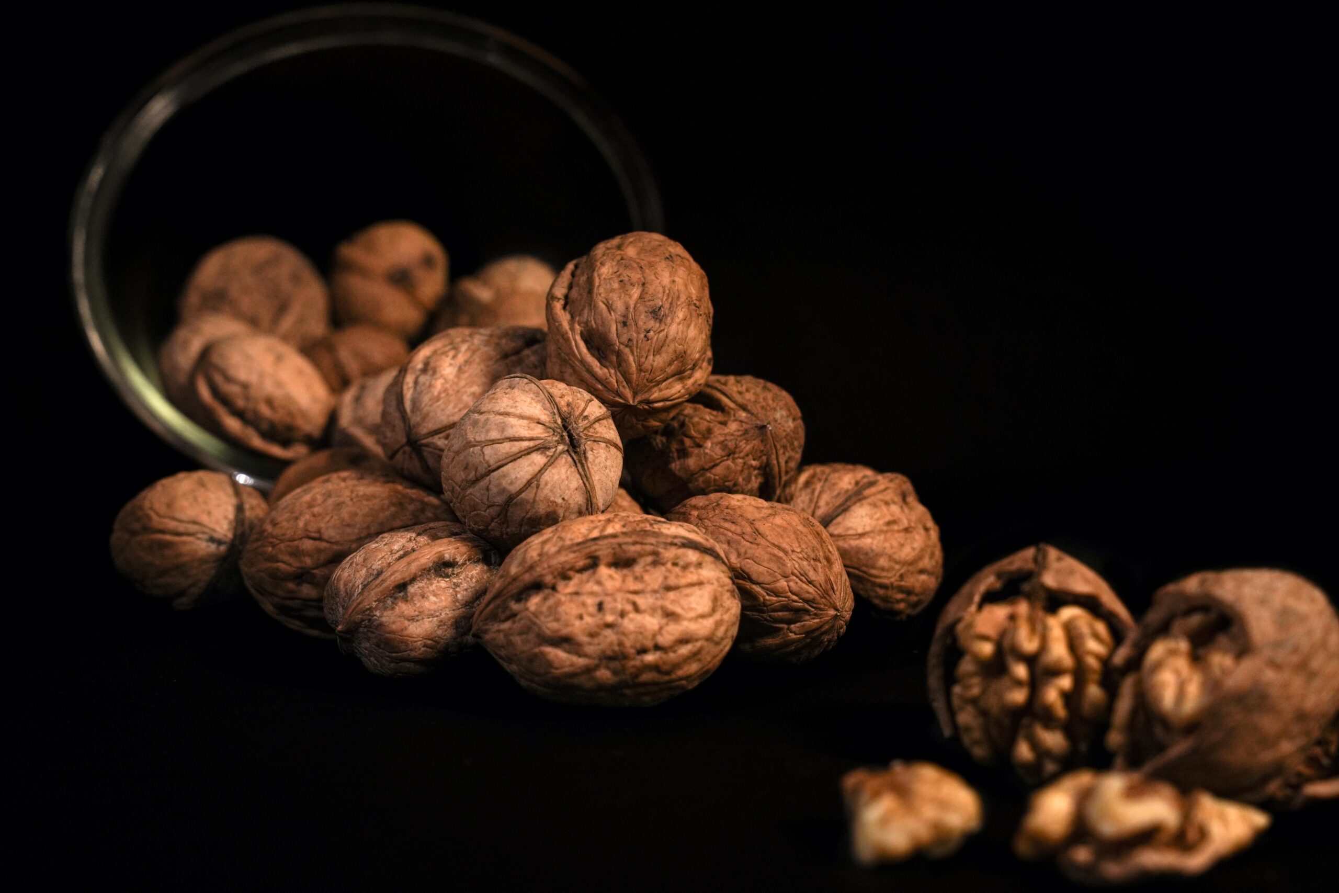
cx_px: 670
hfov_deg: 28.8
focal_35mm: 70
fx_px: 2604
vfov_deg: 19.5
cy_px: 446
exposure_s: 1/125
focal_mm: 70
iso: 500
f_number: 7.1
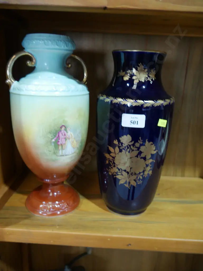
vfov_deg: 63.4
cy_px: 136
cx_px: 102
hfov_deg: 49.8
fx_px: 219
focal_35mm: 28
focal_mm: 14
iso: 640
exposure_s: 1/60
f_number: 3.5
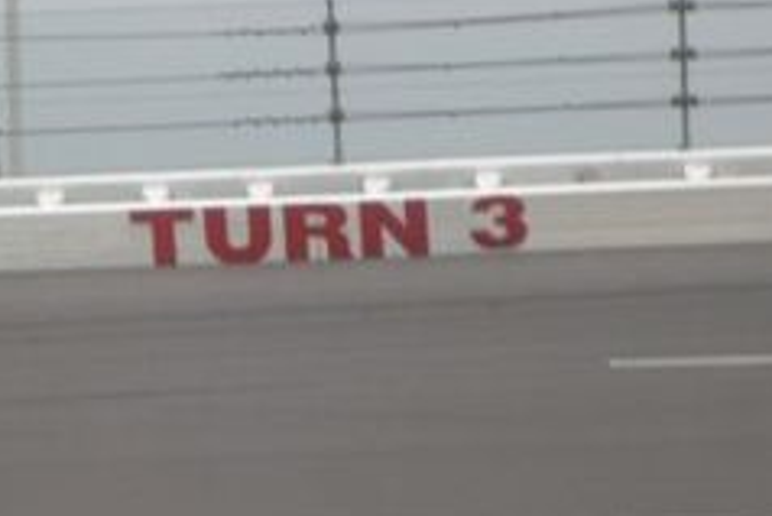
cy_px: 399
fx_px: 5300
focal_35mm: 247
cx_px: 229
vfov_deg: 5.6
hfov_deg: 8.3
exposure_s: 1/90
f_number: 4.9
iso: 80
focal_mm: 17.4
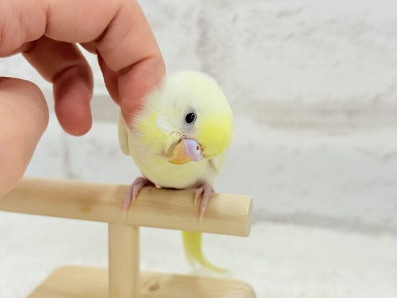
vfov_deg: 28.0
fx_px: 596
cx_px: 198
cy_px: 149
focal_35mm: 52
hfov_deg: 36.8
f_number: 1.6
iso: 80
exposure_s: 1/100
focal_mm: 5.96
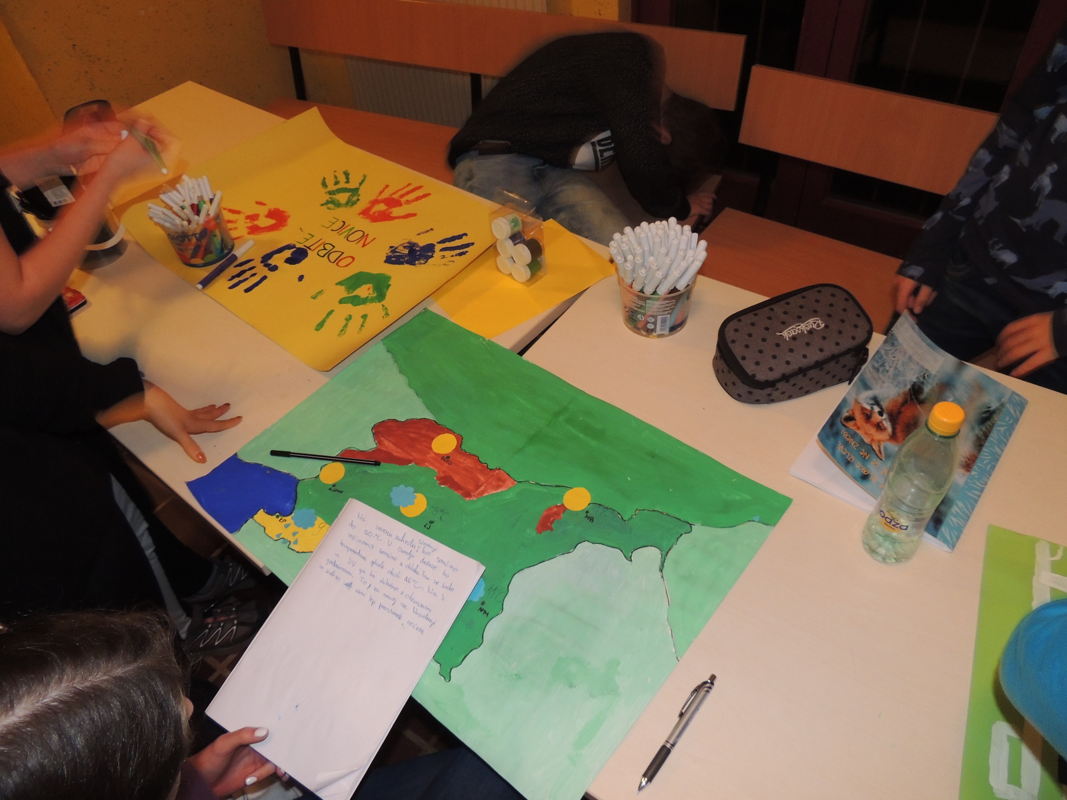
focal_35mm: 24
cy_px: 400
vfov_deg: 56.8
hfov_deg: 71.6
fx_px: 740
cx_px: 534
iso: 360
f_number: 3
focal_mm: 4.3
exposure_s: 1/6
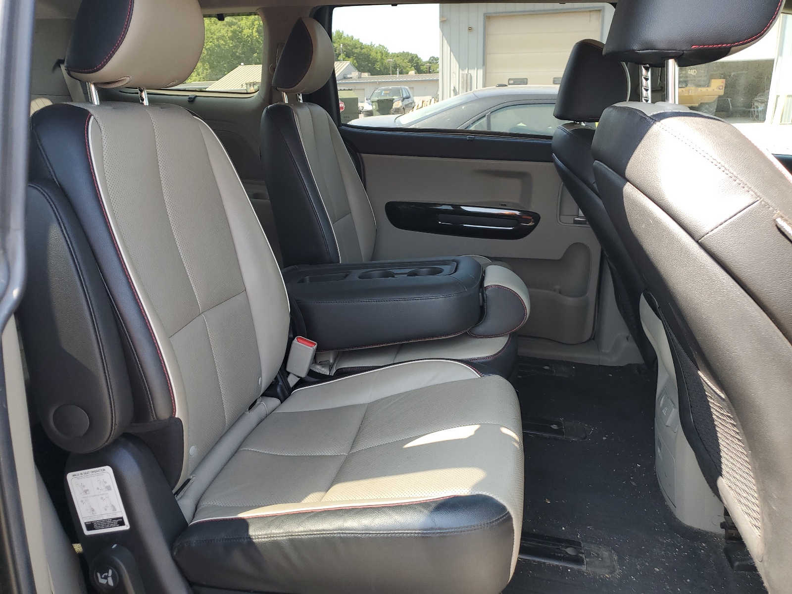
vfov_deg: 53.1
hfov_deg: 67.3
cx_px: 396
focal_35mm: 26
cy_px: 297
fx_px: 595
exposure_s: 1/204
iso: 50
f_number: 1.5
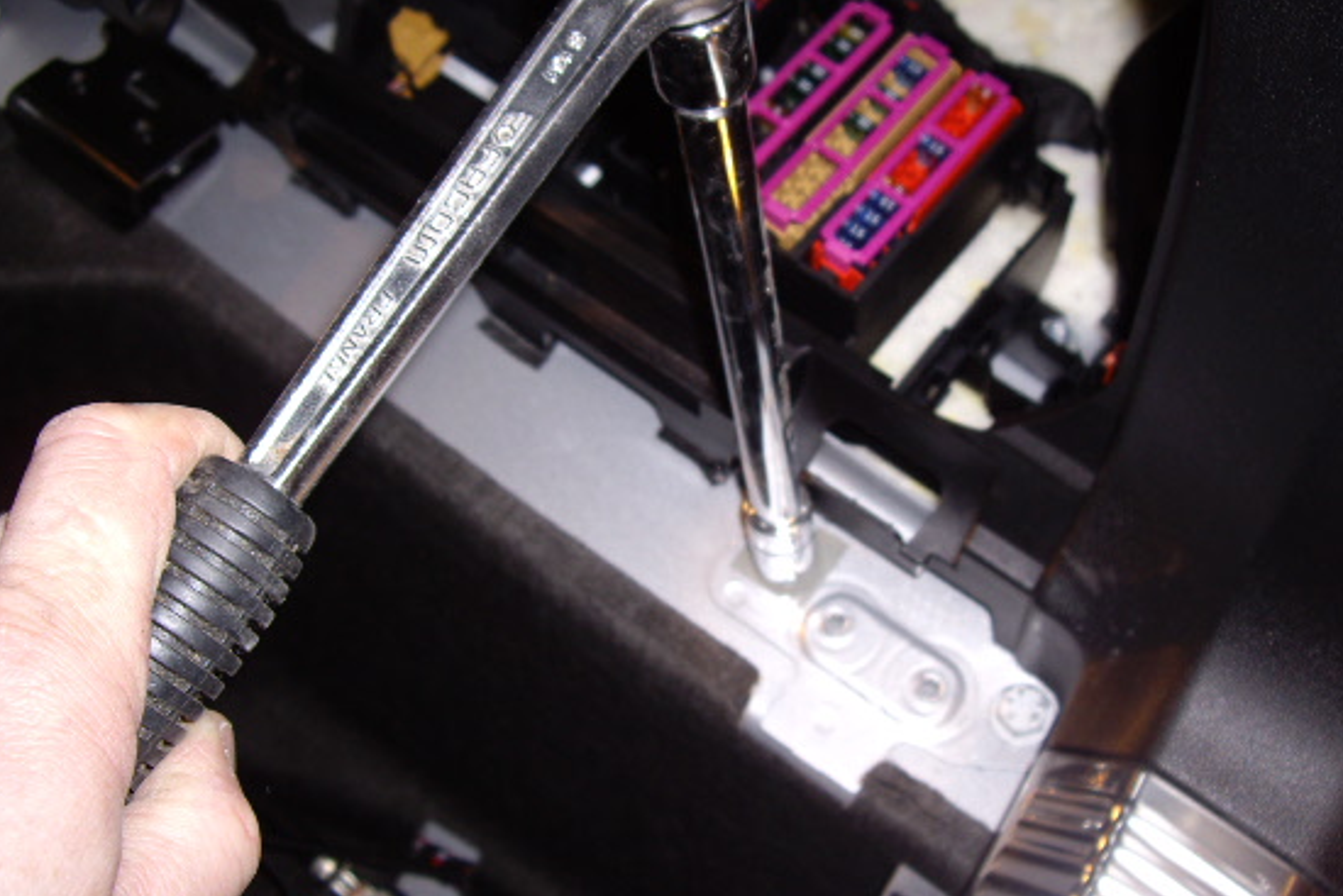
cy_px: 447
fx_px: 1716
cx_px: 767
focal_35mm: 46
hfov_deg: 42.6
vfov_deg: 29.3
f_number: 2.8
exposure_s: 1/40
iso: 100
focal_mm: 7.9
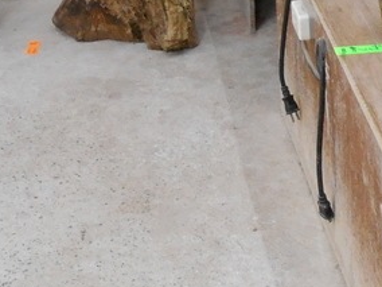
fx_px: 1214
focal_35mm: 110
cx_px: 389
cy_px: 102
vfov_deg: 13.4
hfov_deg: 17.4
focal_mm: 4.6
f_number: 3.2
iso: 280
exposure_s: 1/30
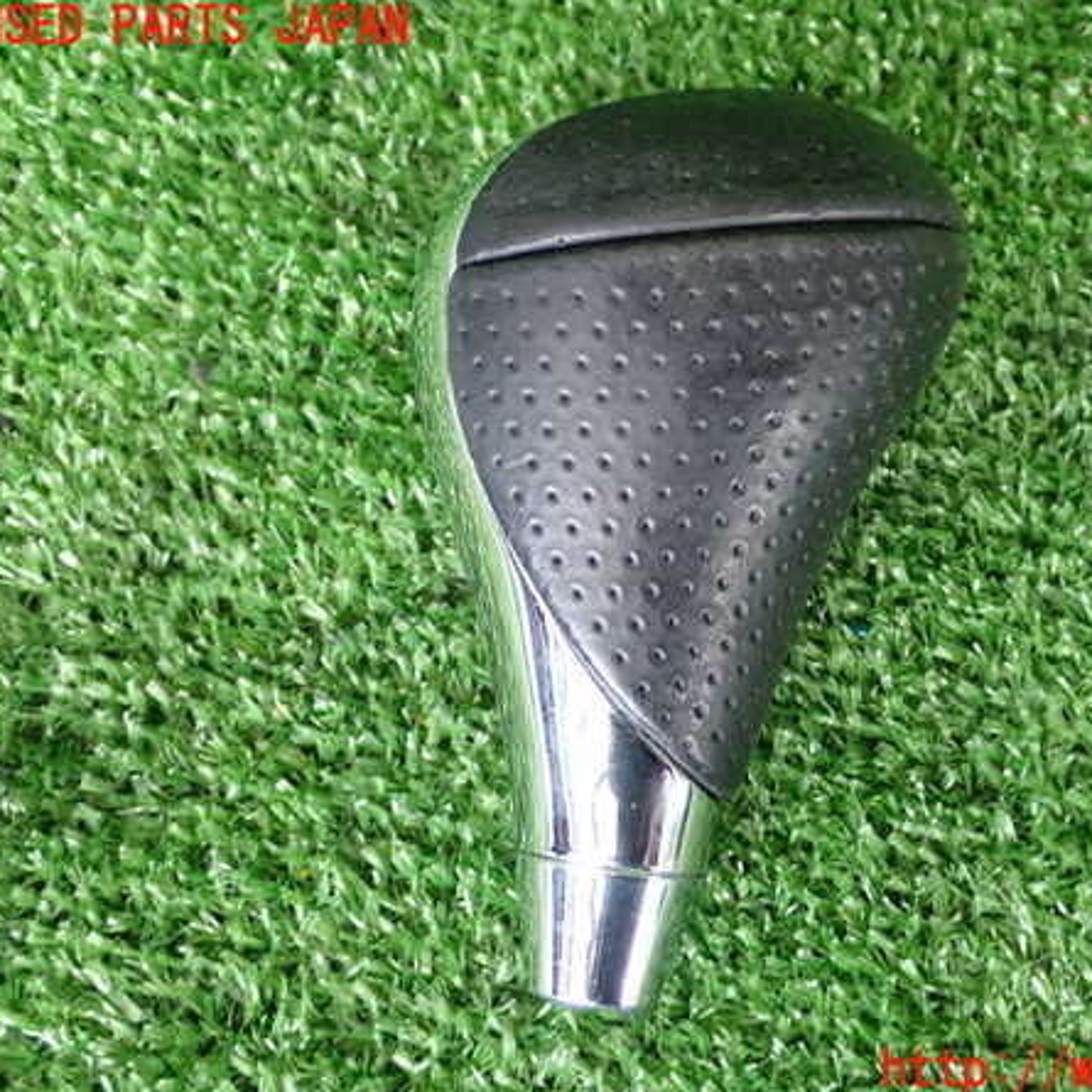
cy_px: 550
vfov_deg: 30.6
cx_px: 699
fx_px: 1999
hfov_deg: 30.4
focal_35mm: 56
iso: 320
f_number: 3.1
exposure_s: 1/50
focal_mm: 8.4
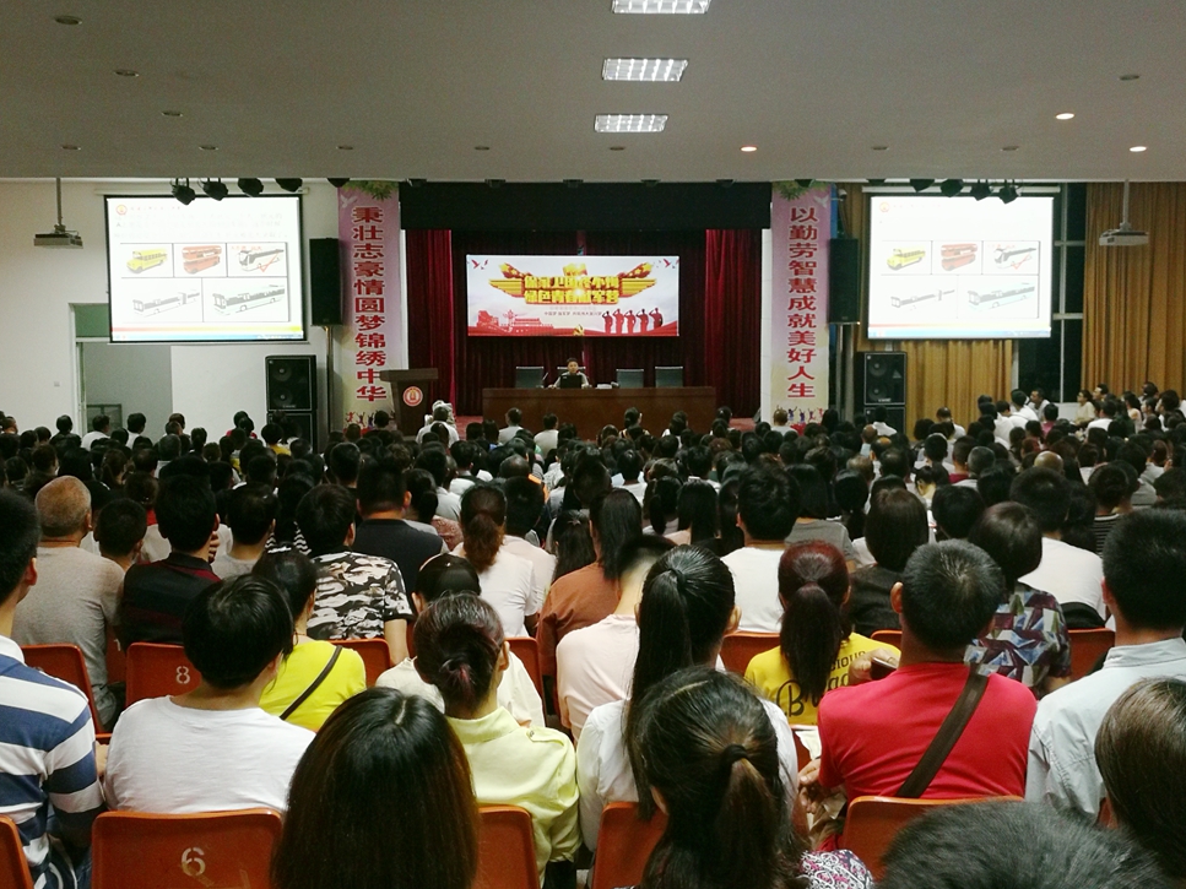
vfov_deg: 39.6
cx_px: 600
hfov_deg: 51.4
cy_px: 424
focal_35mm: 36
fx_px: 1233
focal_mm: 3.95
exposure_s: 1/33.3
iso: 400
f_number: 2.2
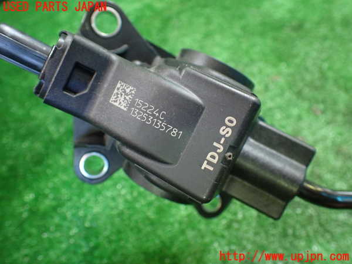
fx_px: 305
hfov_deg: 60.0
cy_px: 132
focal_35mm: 30
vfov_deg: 46.8
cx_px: 176
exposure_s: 1/60
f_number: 2.3
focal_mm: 5.4
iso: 800
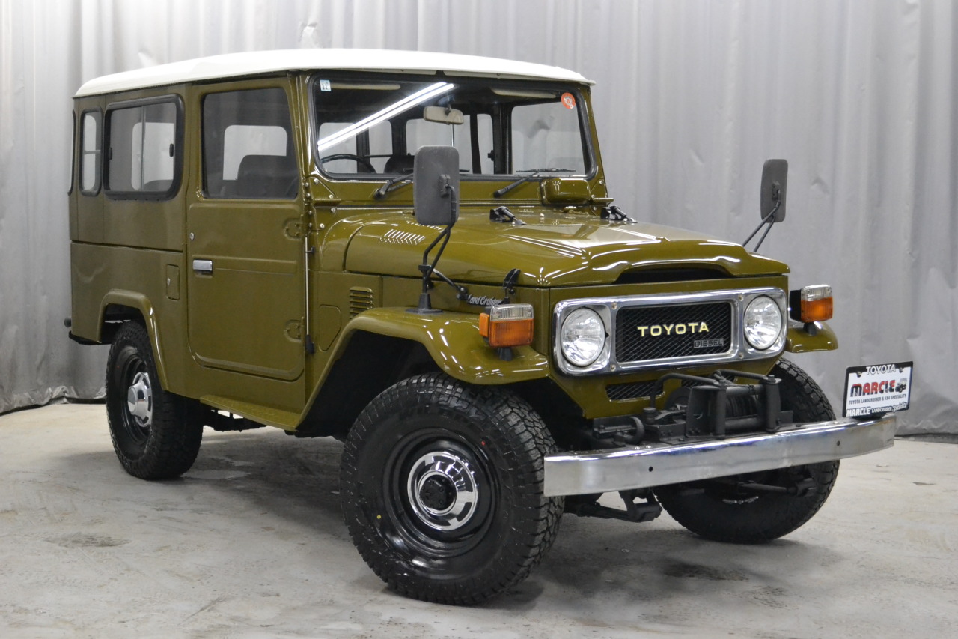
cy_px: 320
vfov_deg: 25.7
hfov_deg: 37.9
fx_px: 1397
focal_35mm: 52
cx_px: 479
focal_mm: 35
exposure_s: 1/80
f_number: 5
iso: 3200
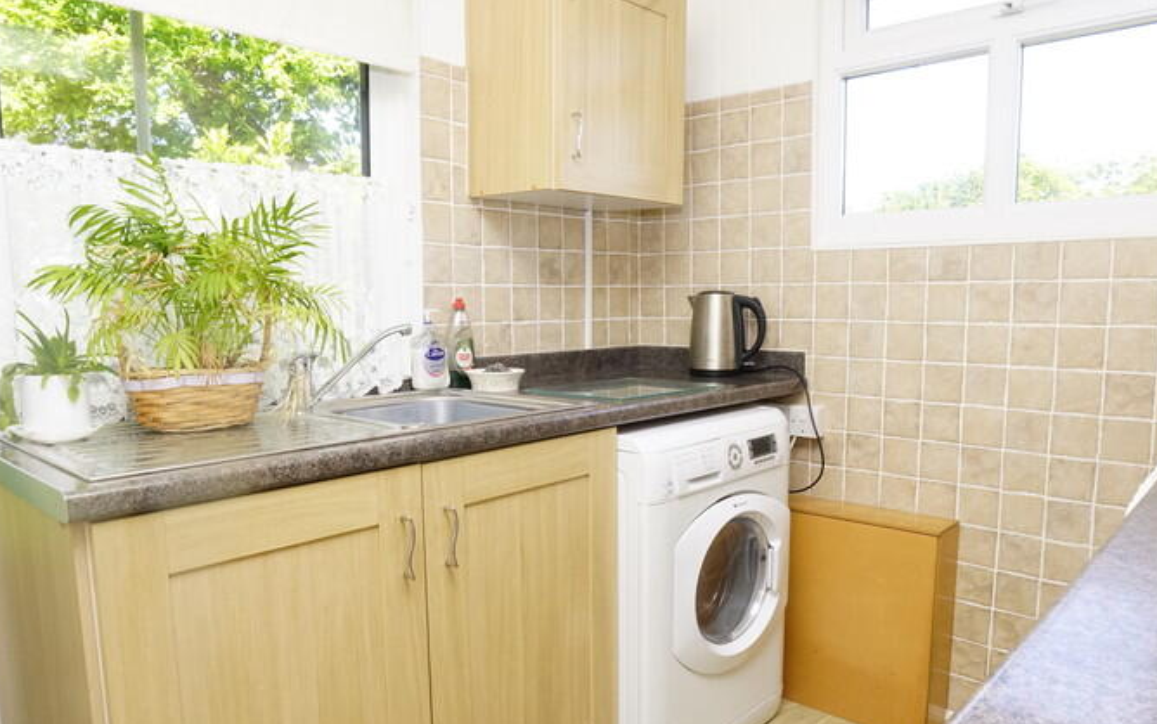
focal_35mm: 25
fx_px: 789
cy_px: 408
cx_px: 568
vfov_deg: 49.2
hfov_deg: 72.5
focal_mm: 16
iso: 2000
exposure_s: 1/60
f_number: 16
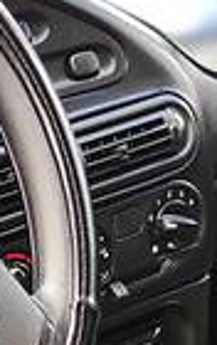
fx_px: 1366
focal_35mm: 145
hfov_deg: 9.1
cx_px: 84
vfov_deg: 13.9
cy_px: 426
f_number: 1.7
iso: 110
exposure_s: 1/100
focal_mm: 6.7
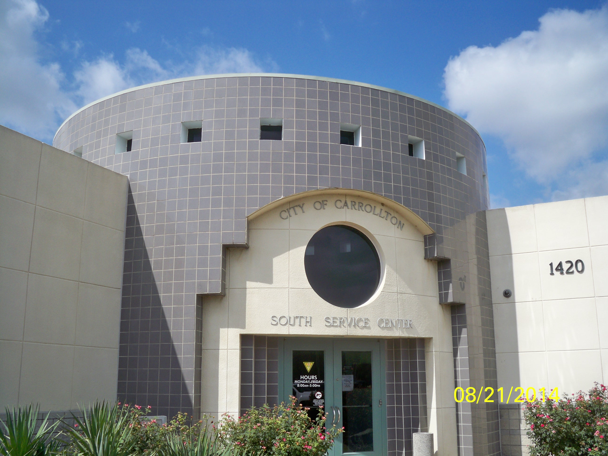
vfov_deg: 40.7
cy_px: 228
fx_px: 615
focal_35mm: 35
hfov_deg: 52.6
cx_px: 304
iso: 64
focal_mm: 6.3
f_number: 4.7
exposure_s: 1/500
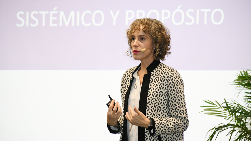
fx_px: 1418
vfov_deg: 5.7
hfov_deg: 10.1
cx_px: 126
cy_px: 78
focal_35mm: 213
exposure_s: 1/250
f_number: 4.8
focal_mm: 135
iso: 3200
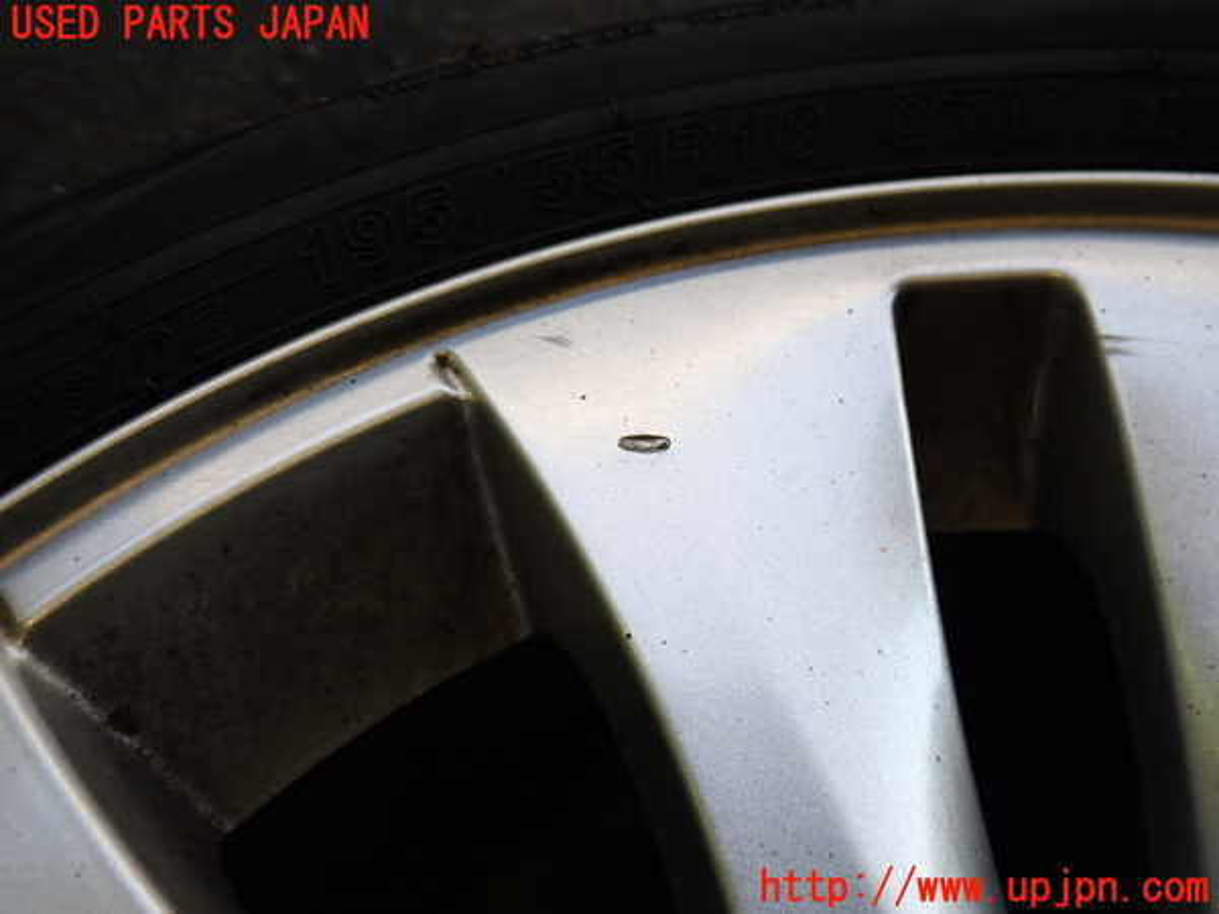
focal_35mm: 30
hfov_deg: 60.0
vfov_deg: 46.8
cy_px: 457
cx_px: 610
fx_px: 1056
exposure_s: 1/200
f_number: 2.3
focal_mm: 5.4
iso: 100
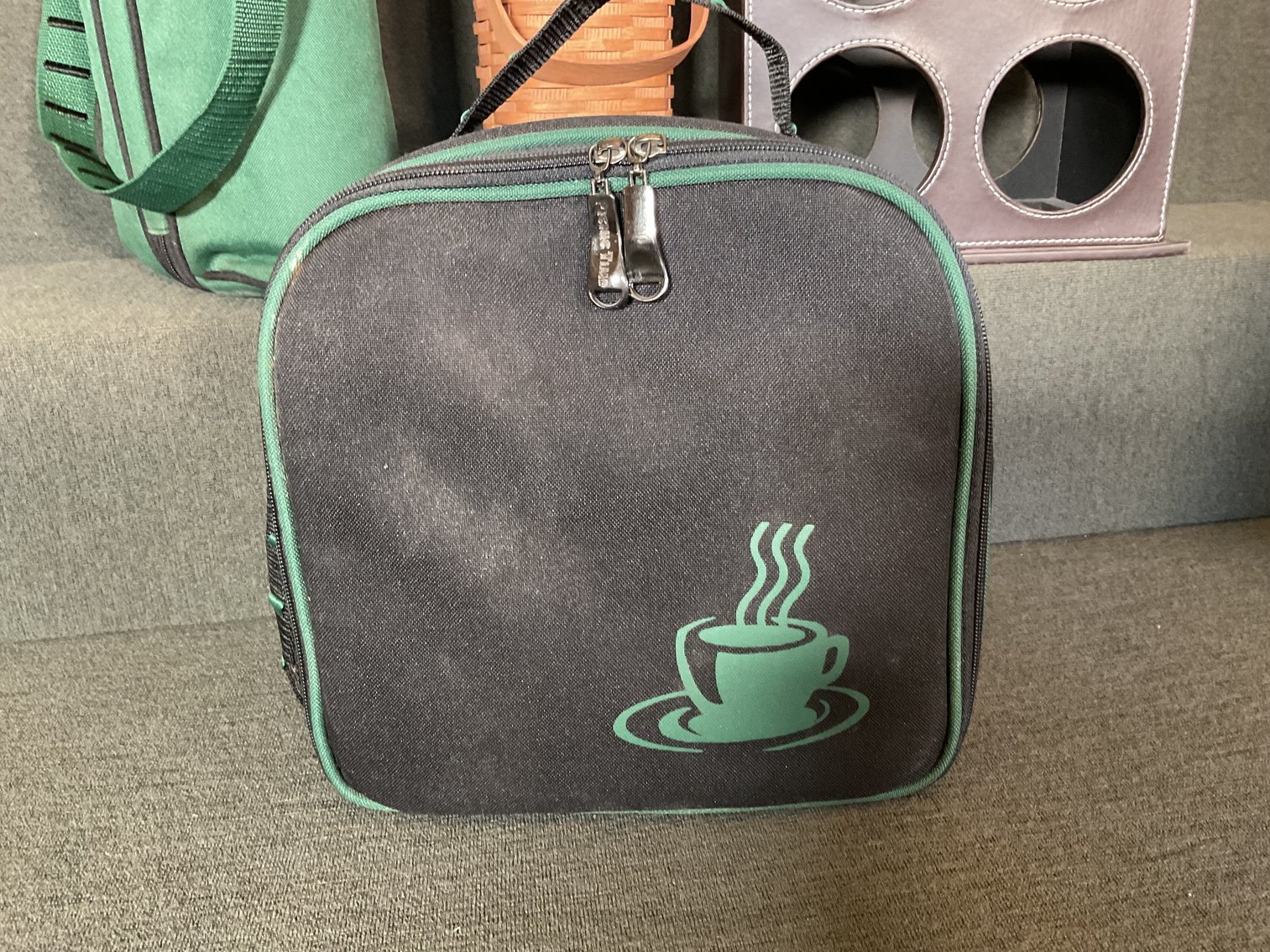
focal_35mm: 29
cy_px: 476
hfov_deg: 61.7
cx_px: 635
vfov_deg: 48.2
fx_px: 1064
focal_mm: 3
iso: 250
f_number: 1.8
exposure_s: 1/25
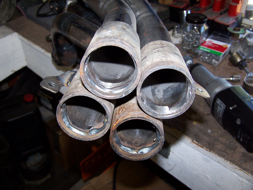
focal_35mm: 38
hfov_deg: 49.0
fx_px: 278
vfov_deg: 37.7
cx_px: 126
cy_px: 95
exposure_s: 1/60
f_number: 2.8
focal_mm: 6.3
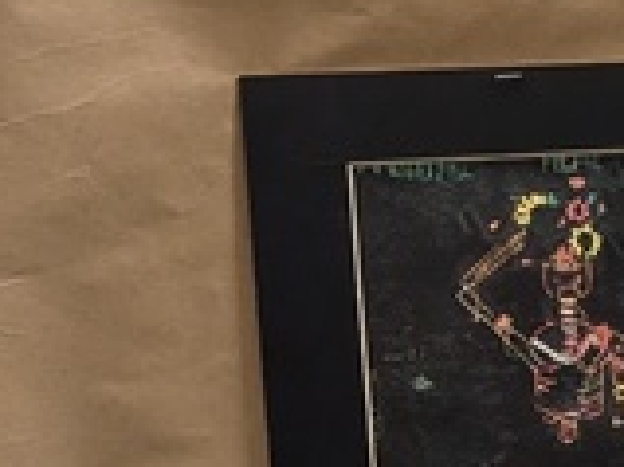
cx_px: 1797
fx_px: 2792
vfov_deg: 9.6
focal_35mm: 155
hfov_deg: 10.0
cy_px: 206
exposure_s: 1/60
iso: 164
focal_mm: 6.9
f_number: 1.68
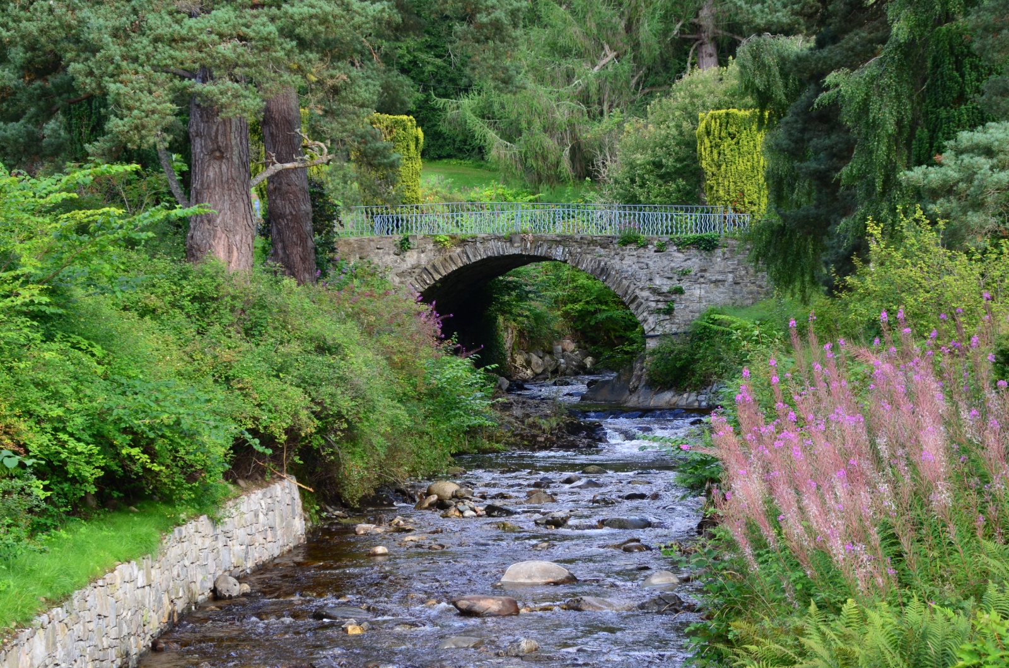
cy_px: 334
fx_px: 2601
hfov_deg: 22.0
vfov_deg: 14.6
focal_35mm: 93
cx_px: 504
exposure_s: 1/320
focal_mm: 62
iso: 400
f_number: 4.8
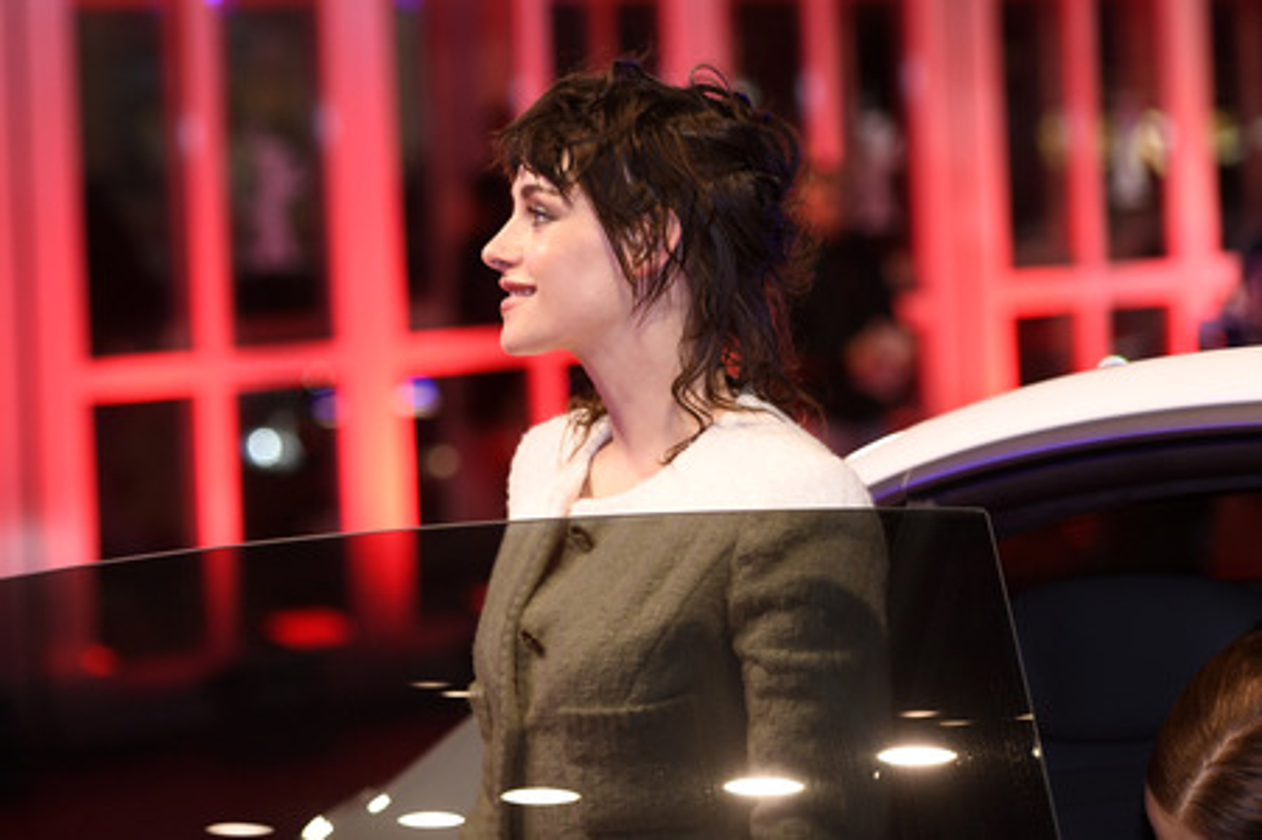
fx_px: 3573
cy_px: 420
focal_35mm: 102
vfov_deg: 13.4
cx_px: 631
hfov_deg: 20.0
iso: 800
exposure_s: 1/200
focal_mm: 102
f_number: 3.5
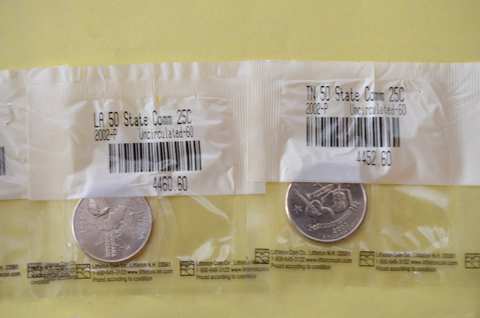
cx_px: 240
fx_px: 798
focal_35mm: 60
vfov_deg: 22.5
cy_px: 159
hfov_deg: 33.5
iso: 900
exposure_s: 1/60
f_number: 4
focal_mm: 40
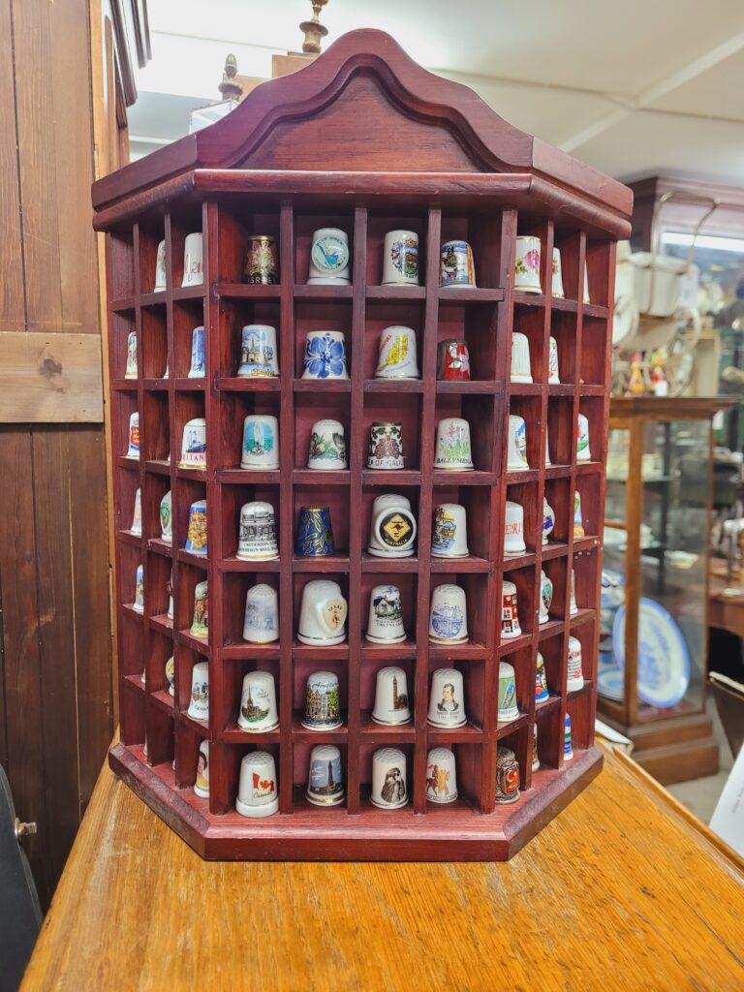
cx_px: 372
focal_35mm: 26
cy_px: 496
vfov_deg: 67.3
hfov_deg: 53.1
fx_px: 745
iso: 320
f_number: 1.8
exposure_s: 1/50
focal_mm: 5.4
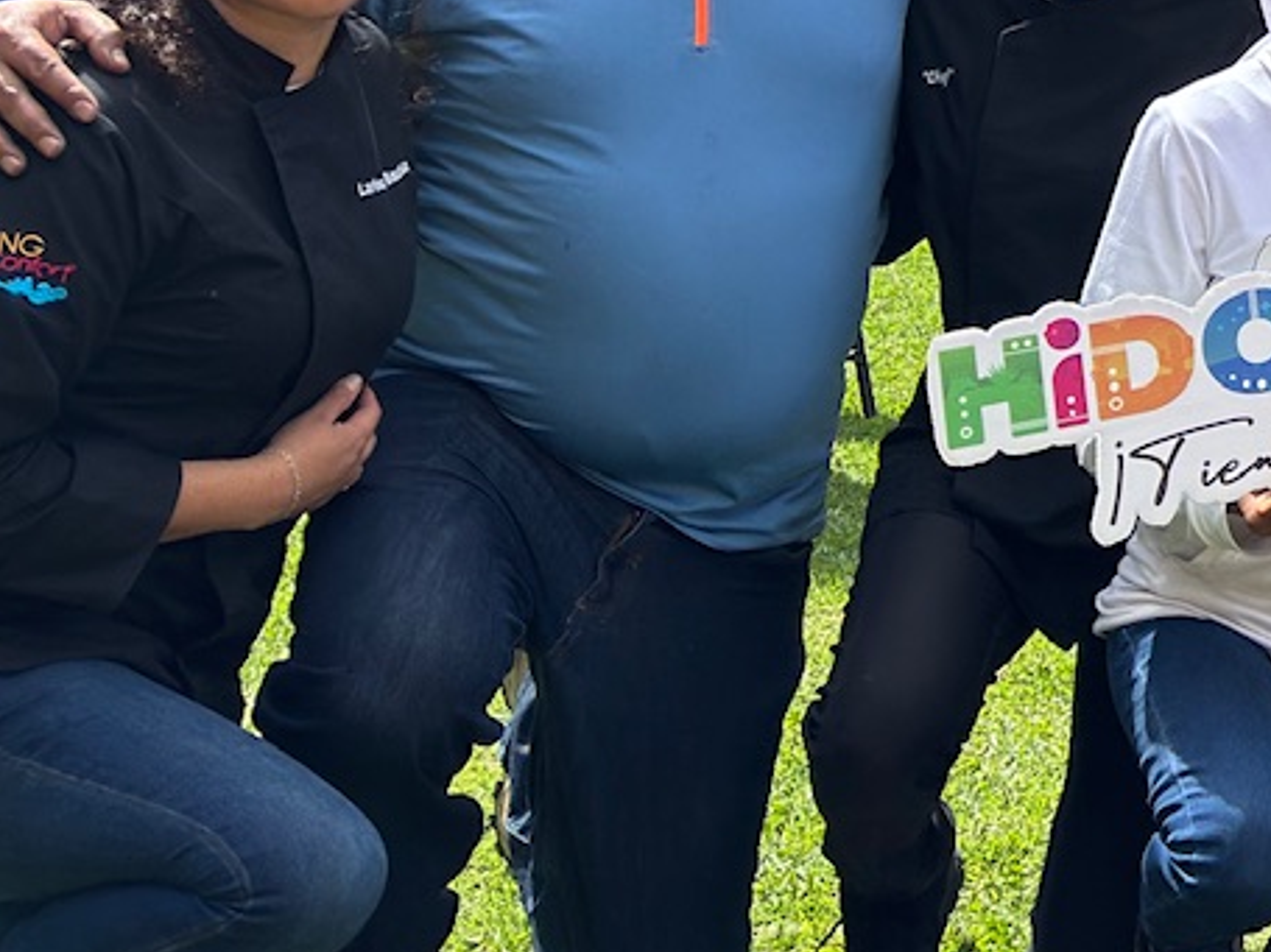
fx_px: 3964
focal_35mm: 108
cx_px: 2545
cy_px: -637
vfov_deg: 12.7
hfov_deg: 14.9
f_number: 1.78
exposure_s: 1/1538
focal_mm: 6.76
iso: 100
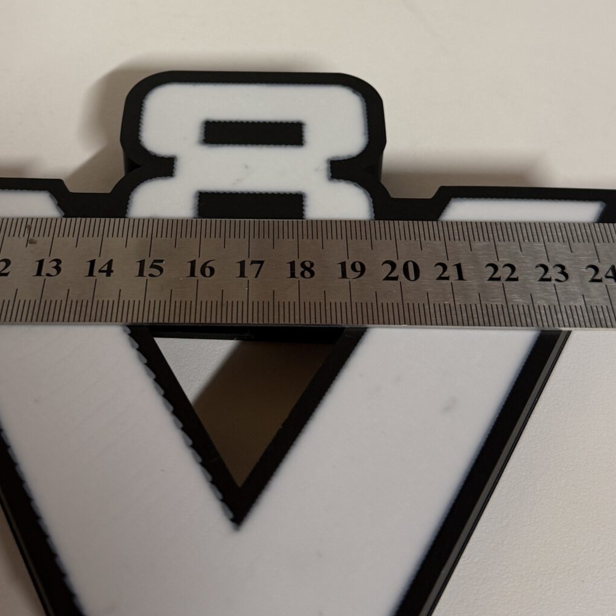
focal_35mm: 53
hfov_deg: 32.2
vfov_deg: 30.7
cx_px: 266
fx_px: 1067
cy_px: 52
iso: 160
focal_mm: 6.76
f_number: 1.78
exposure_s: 1/50
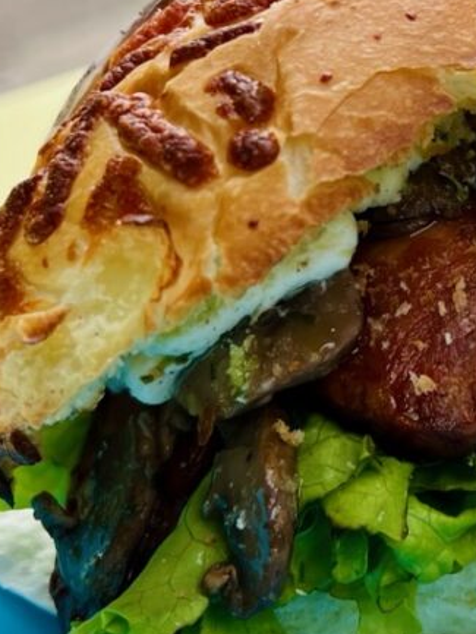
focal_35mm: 72
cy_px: 92
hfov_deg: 19.6
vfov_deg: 26.3
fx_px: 1319
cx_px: 518
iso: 50
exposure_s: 1/902
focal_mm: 5.7
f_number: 1.5
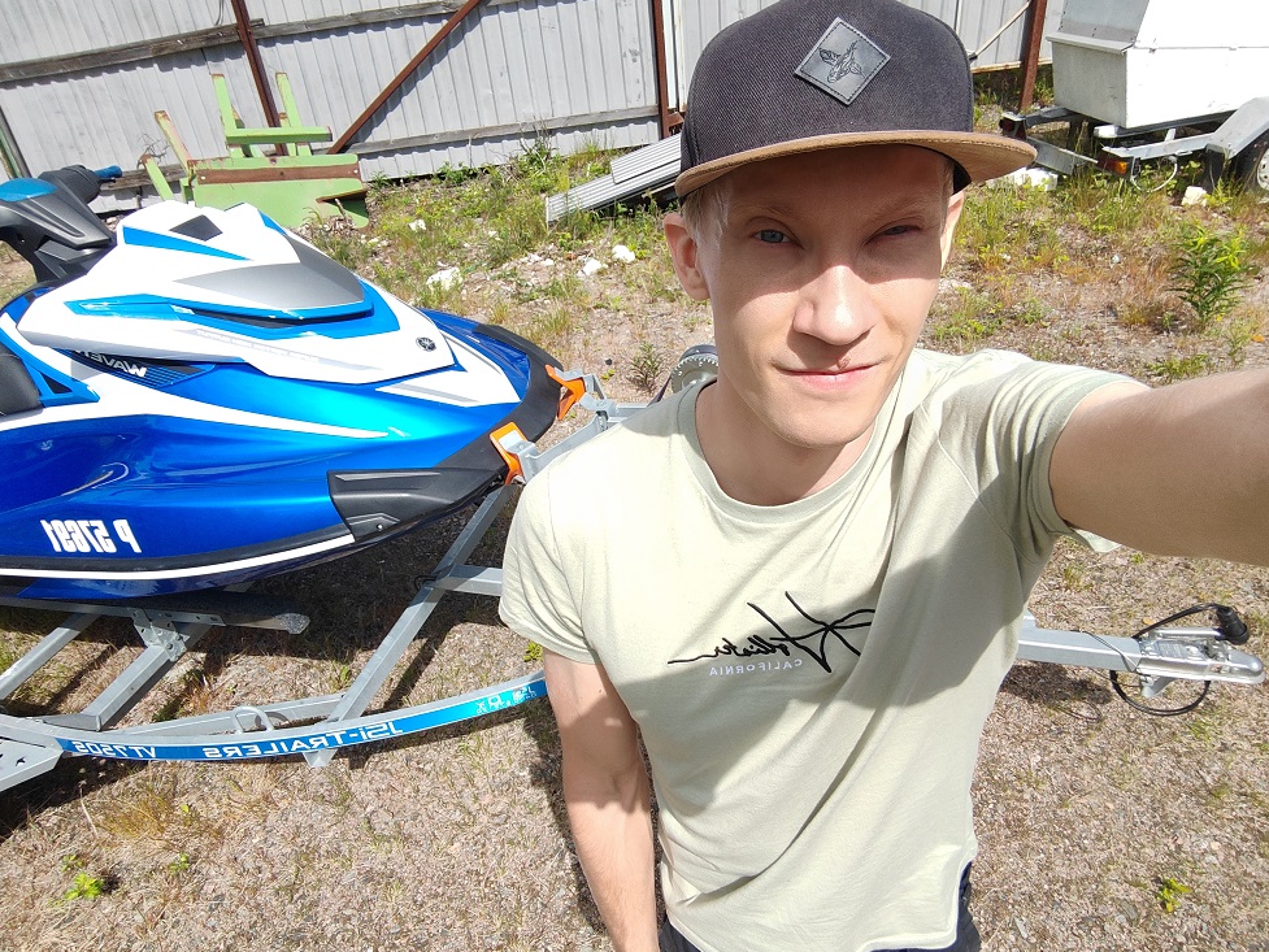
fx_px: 807
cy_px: 497
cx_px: 625
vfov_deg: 61.1
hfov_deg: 76.4
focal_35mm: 22
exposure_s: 1/827
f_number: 2.4
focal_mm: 2.66
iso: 60
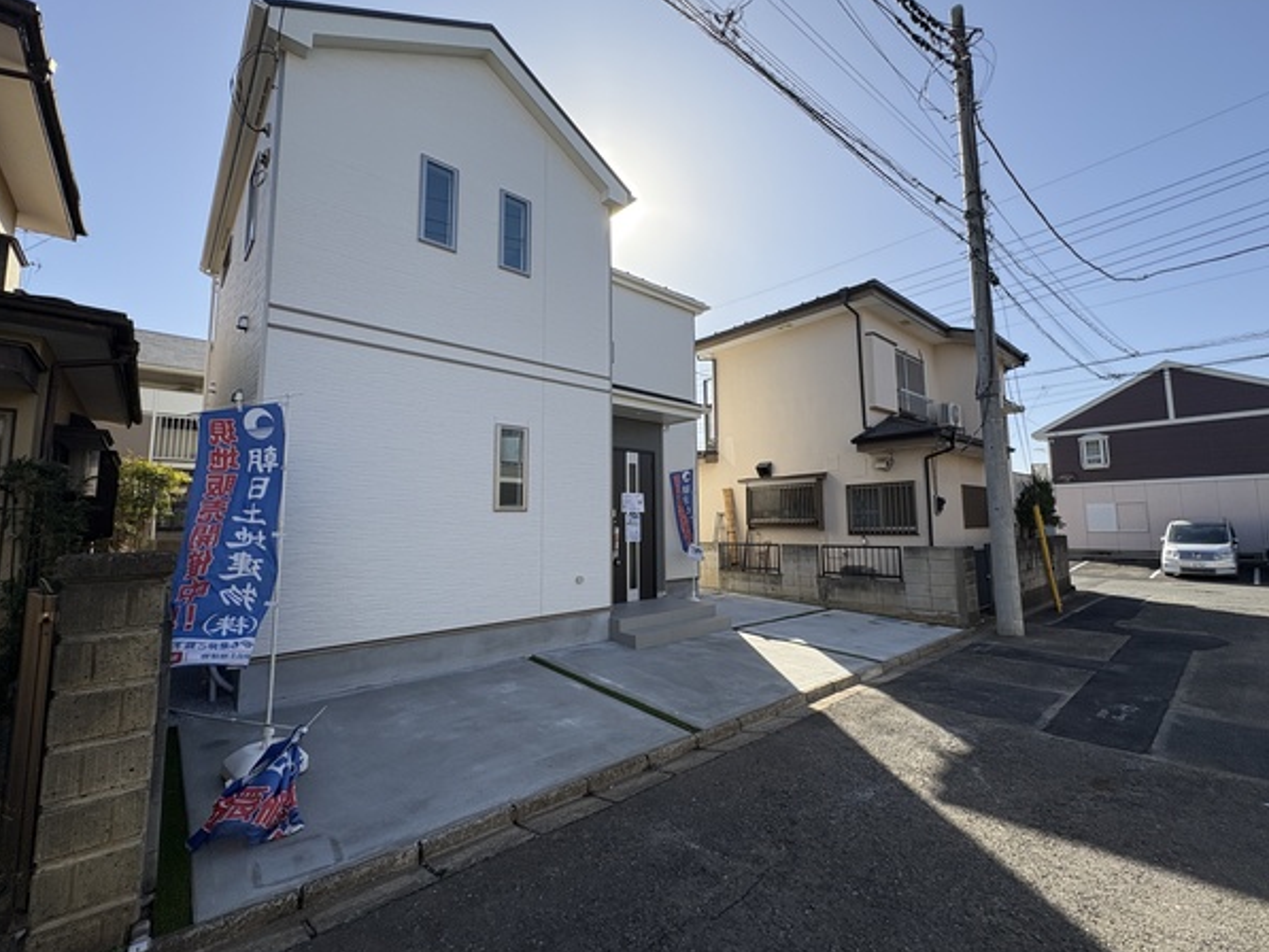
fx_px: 550
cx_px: 657
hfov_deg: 98.1
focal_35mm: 15
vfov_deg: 81.8
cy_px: 465
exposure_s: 1/1420
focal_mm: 2.22
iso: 64
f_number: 2.2
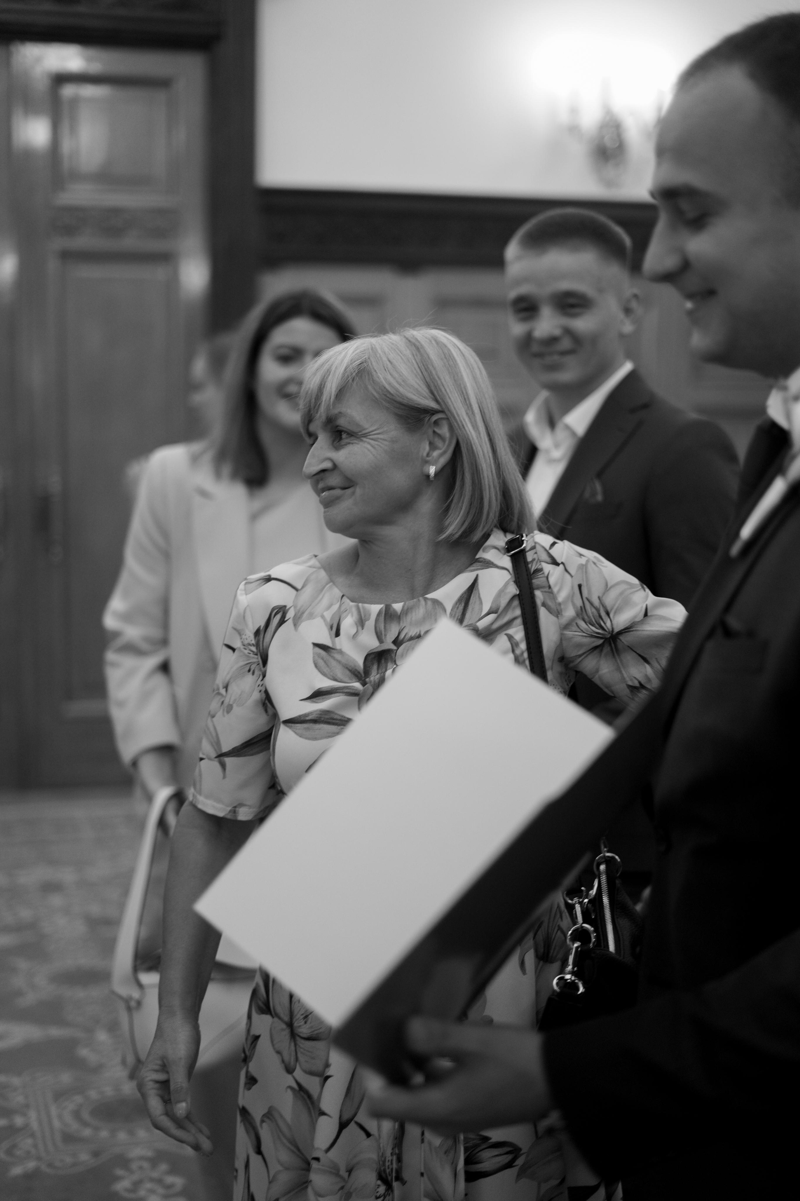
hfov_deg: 27.0
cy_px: 600
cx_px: 400
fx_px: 1667
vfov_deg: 39.6
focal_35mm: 50
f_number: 1.8
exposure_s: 1/320
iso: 800
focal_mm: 50
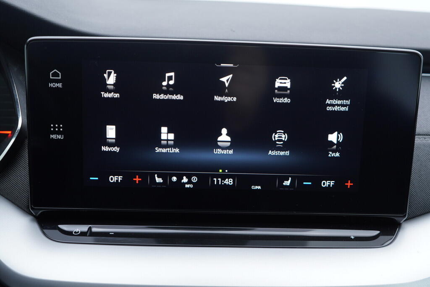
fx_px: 430
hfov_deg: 53.1
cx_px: 215
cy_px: 144
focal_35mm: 36
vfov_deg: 36.9
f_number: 2.8
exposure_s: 1/40
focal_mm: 24
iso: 160
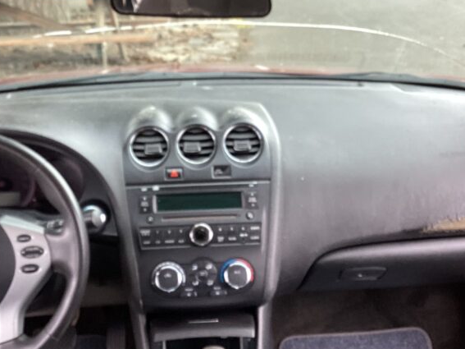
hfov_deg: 34.4
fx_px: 752
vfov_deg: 26.1
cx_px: 224
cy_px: 177
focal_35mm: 56
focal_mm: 3.3
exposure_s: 1/60
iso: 80
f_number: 2.4
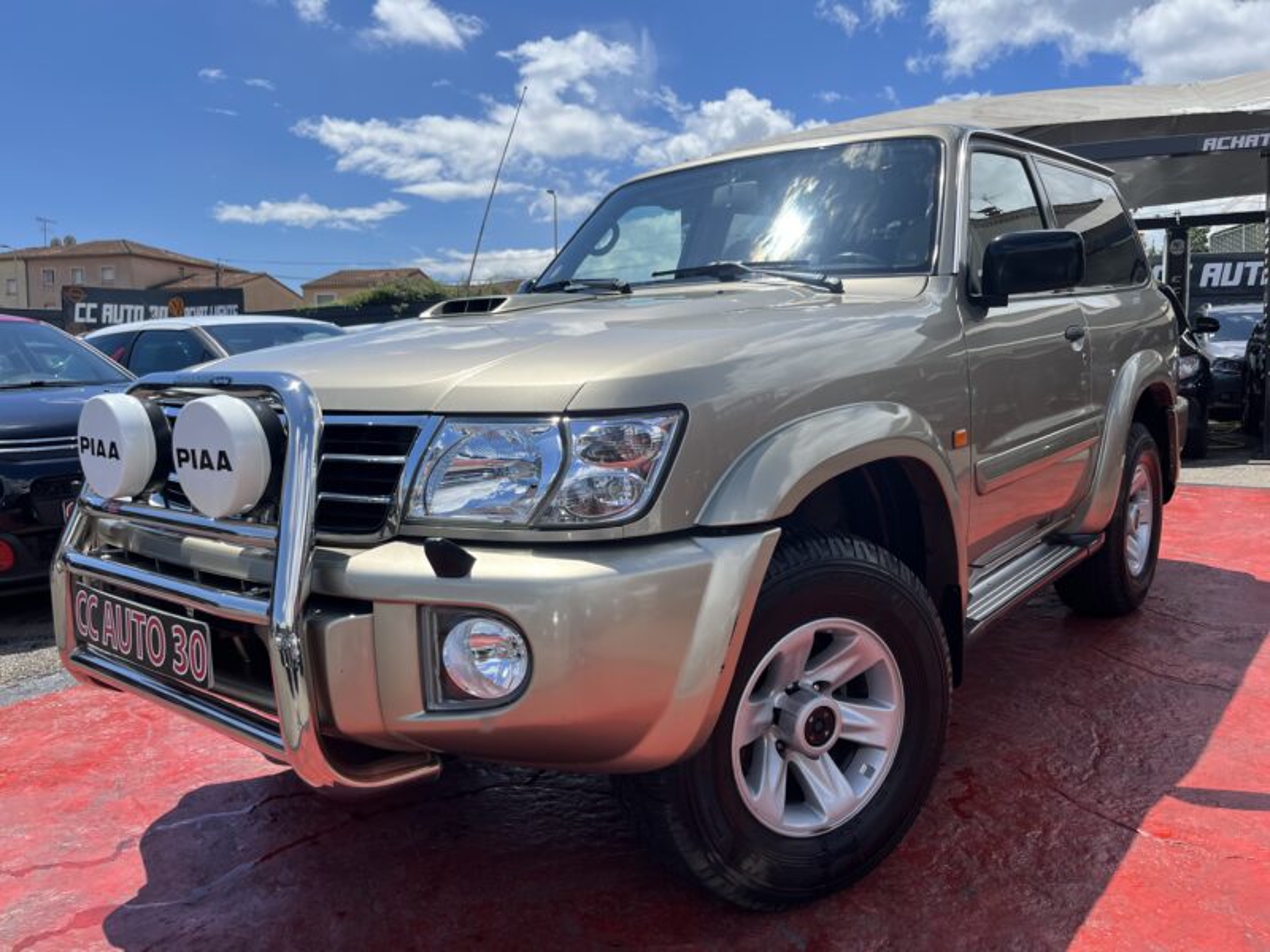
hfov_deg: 67.3
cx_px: 635
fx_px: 954
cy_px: 476
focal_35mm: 26
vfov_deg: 53.1
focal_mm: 5.1
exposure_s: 1/3623
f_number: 1.6
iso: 50
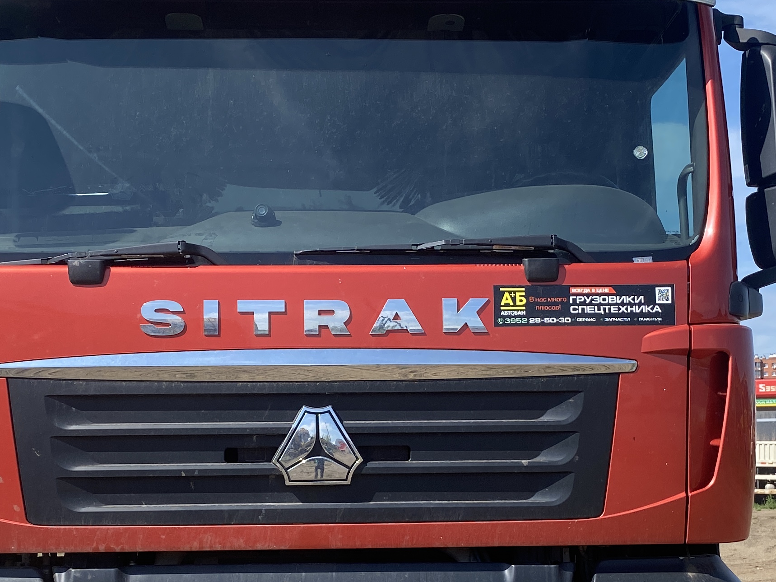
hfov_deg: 31.7
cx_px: 383
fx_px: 1367
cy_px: 418
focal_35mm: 61
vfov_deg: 23.8
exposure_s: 1/2410
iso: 32
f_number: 1.8
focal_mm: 4.25
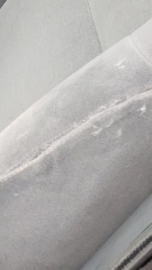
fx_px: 781
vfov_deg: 19.3
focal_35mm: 109
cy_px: 24
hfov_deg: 9.1
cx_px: -296
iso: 64
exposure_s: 1/50
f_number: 1.5
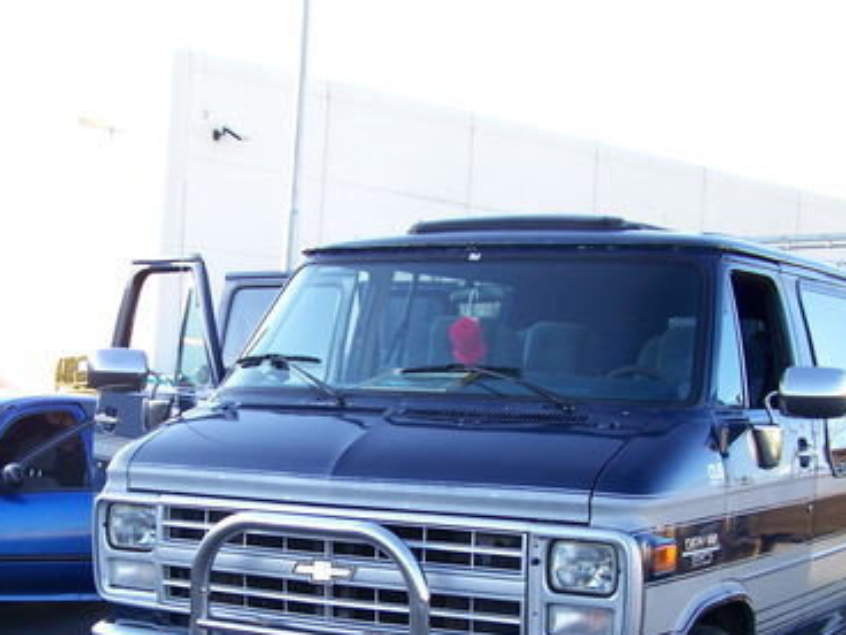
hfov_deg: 29.2
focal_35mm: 66
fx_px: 1613
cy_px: 479
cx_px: 280
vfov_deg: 22.0
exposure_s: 1/125
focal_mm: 6.3
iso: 64
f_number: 2.8
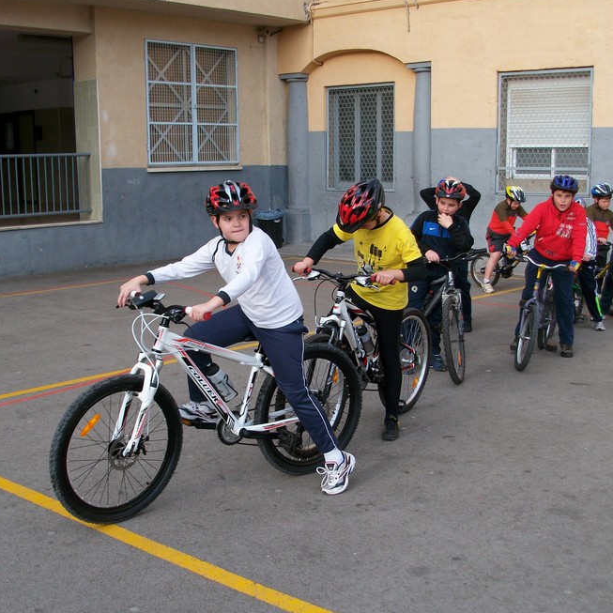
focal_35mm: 43
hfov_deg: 39.1
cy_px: 335
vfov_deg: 39.1
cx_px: 343
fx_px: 862
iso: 80
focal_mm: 5.7
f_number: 2.9
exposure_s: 1/228
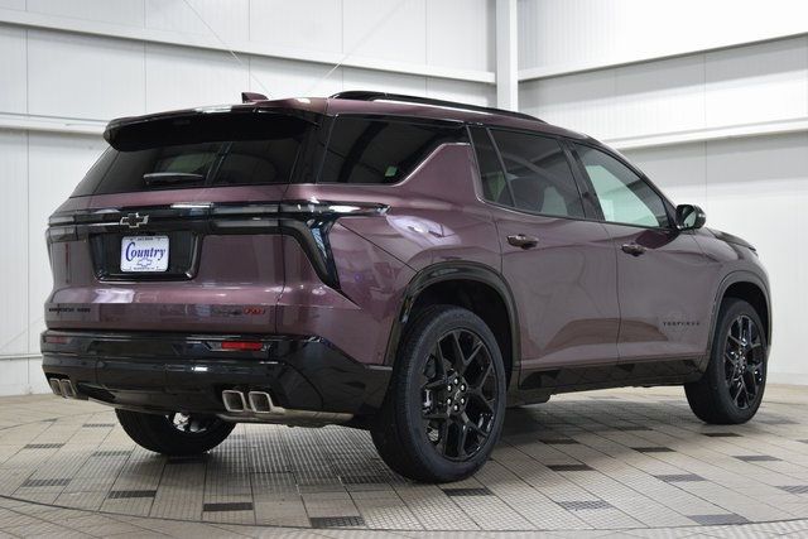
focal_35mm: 60
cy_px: 270
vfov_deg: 22.6
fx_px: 1347
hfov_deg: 33.4
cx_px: 404
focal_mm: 40
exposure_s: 1/60
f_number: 5.6
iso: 1600
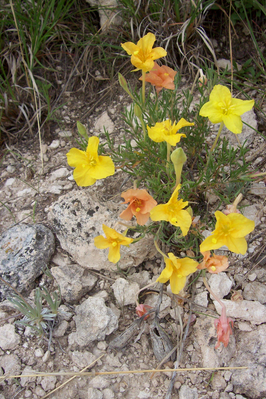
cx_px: 138
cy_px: 208
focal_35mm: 40
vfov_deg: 48.4
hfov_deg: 33.4
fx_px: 443
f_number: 4.8
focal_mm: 6
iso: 80
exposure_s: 1/407
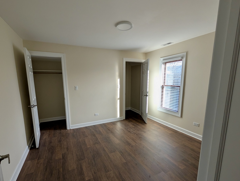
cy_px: 97
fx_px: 104
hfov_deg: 98.0
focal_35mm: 15
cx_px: 115
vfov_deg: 81.8
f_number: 1.7
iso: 48
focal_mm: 2.02
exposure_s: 1/137
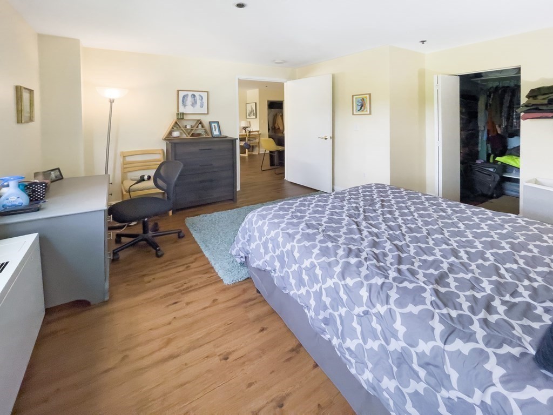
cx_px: 276
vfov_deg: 89.9
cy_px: 208
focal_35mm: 13
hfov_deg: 106.2
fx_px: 208
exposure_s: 1/60
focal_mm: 1.54
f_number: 2.4
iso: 400
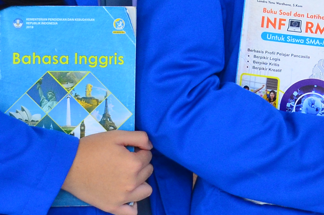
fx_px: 1590
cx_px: 366
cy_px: -101
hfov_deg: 11.4
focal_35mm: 177
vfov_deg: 7.6
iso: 500
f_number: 4.5
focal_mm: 28
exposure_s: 1/160
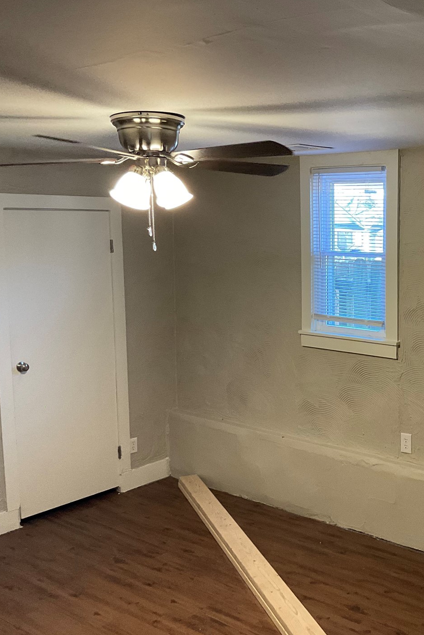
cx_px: 397
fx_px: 724
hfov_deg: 30.9
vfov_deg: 47.4
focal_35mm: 41
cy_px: 312
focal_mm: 3
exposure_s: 1/60
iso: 160
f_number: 1.8
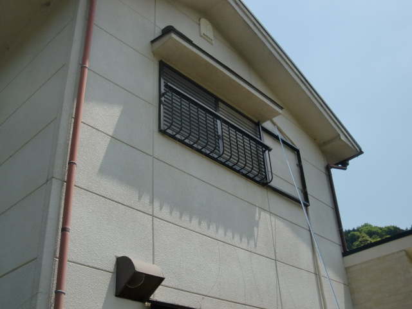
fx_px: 452
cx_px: 206
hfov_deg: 49.0
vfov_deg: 37.7
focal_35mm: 38
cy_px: 154
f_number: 8.9
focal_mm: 6.66
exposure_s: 1/250
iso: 64
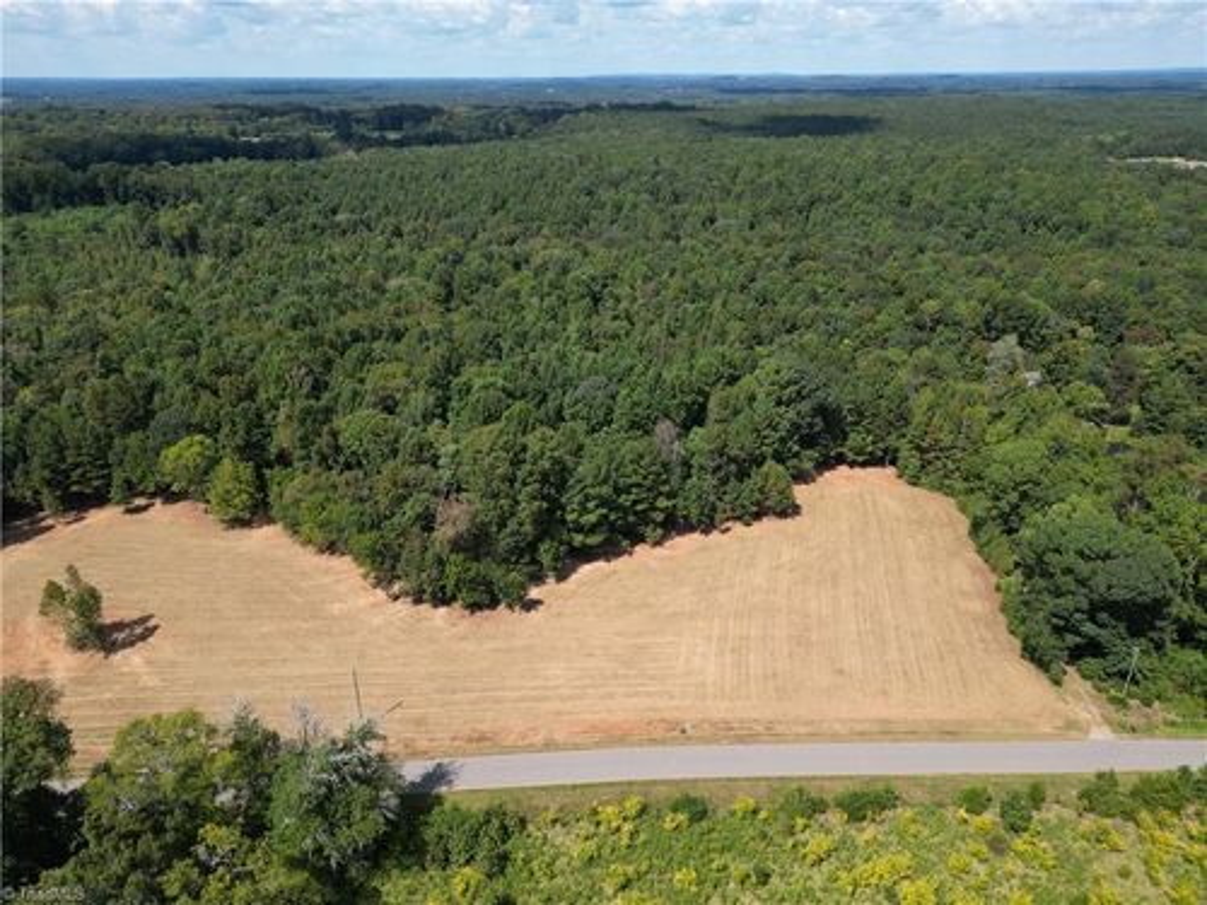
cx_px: 604
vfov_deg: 56.8
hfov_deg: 71.6
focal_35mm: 24
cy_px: 452
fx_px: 837
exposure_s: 1/2000
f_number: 1.7
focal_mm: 6.72
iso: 100
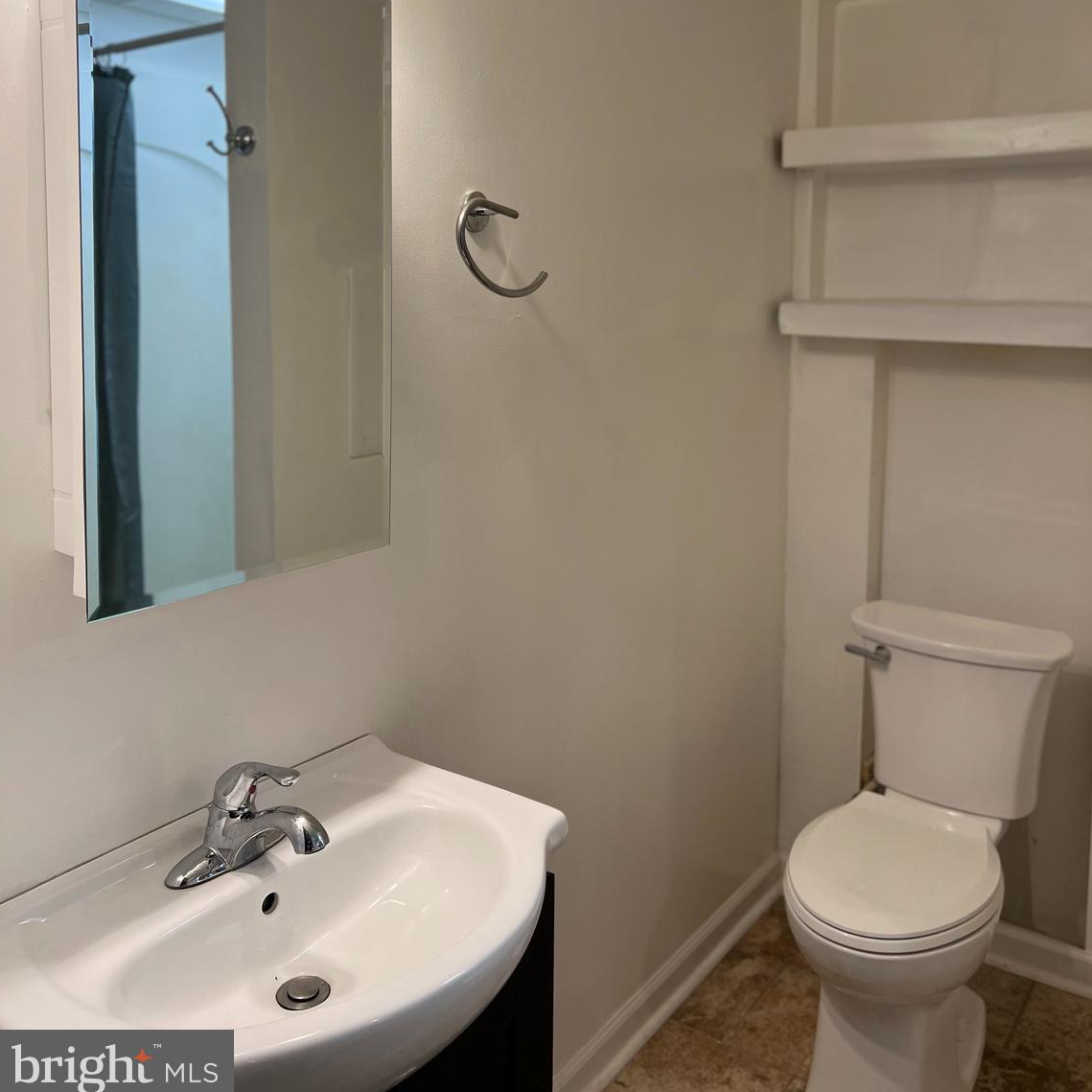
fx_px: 1106
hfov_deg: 52.5
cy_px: 372
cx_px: 546
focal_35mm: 31
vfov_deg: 51.6
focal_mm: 5.7
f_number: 1.5
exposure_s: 1/120
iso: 80
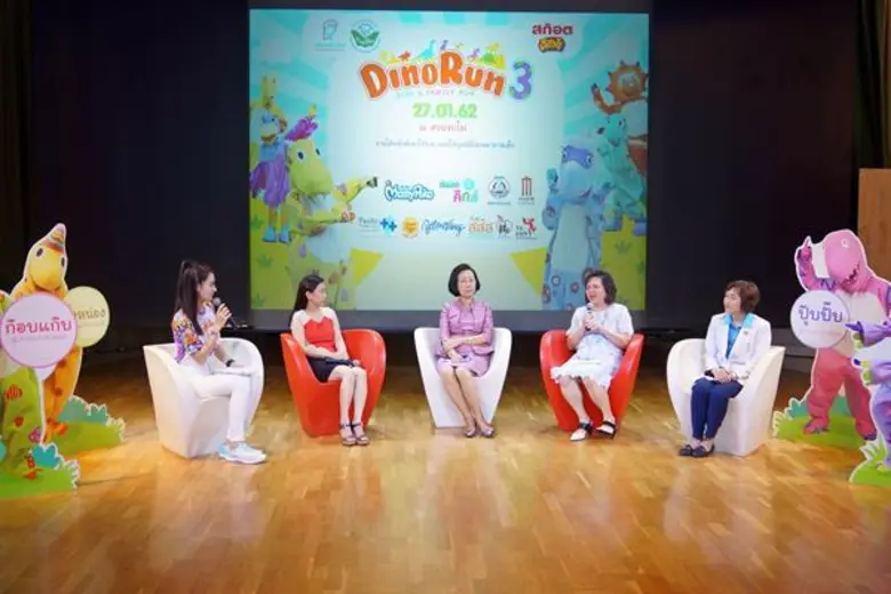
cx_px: 446
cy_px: 297
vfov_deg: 36.9
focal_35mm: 36
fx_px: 891
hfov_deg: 53.1
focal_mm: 24
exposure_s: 1/80
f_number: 2.8
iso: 200
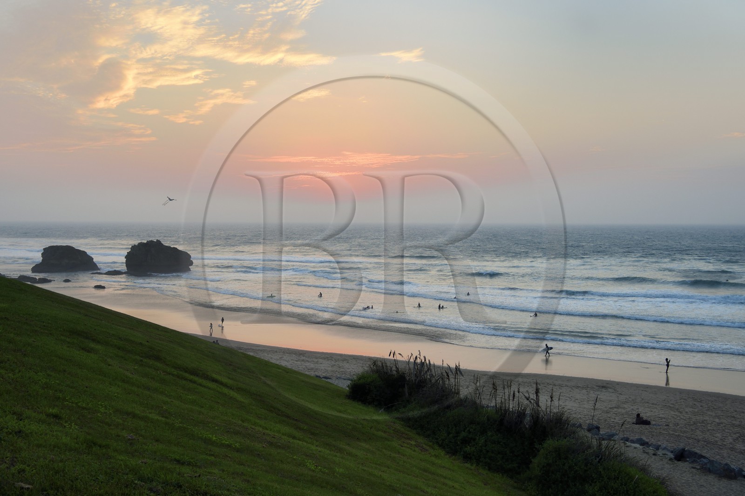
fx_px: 827
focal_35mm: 40
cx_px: 372
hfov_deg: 48.5
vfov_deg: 33.4
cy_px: 248
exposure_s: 1/125
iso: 200
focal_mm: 40
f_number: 7.1
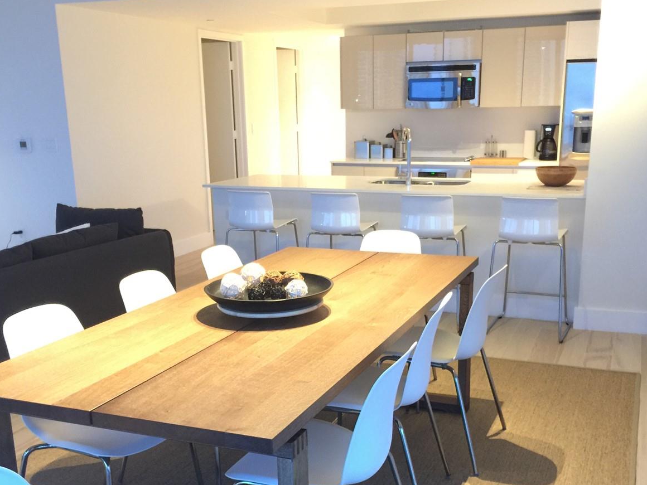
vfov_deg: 35.7
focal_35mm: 40
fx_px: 748
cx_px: 334
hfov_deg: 46.8
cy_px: 314
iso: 100
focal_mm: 4.15
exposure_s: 1/4
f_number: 2.2
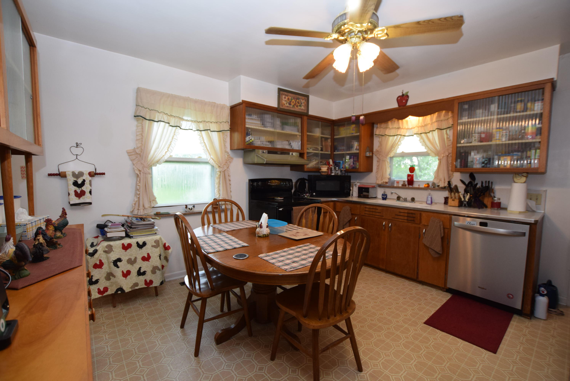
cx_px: 285
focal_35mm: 15
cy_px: 190
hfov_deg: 100.3
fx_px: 238
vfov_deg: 77.4
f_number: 4.5
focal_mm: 10
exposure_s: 1/80
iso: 800
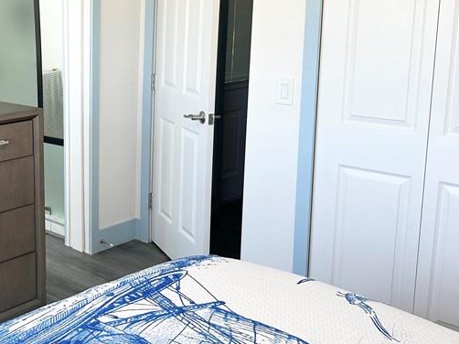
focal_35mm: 49
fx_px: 649
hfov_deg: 36.4
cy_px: 124
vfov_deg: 29.5
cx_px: 41
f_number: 1.78
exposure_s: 1/120
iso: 64
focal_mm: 6.86
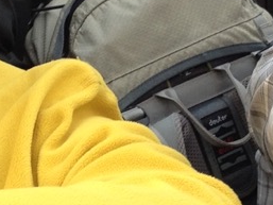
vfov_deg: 8.5
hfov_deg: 11.4
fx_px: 1373
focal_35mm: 174
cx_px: 132
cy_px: 52
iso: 50
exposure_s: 1/40
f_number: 2.4
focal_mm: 4.28
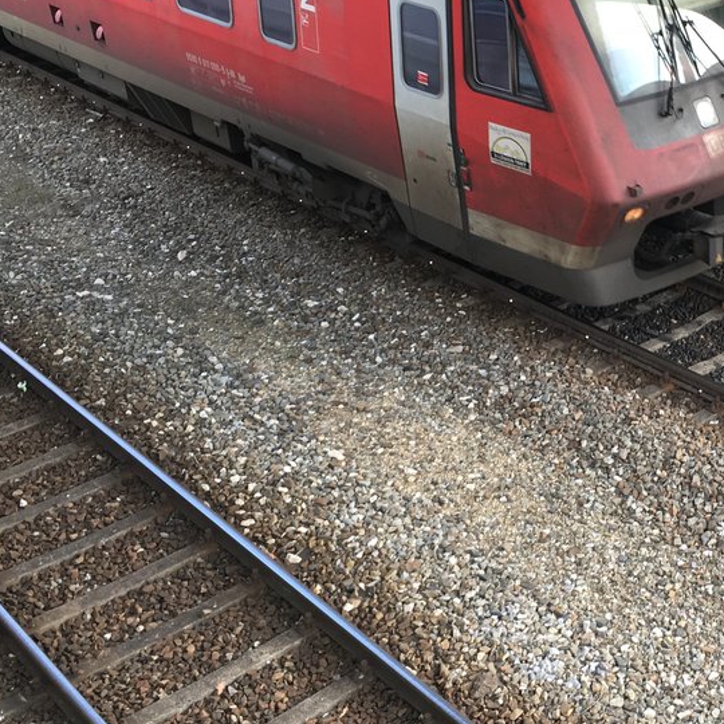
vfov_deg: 30.0
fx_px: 1349
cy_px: 330
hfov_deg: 28.9
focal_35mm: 57
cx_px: 646
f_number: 2.2
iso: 25
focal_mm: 4.15
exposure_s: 1/104
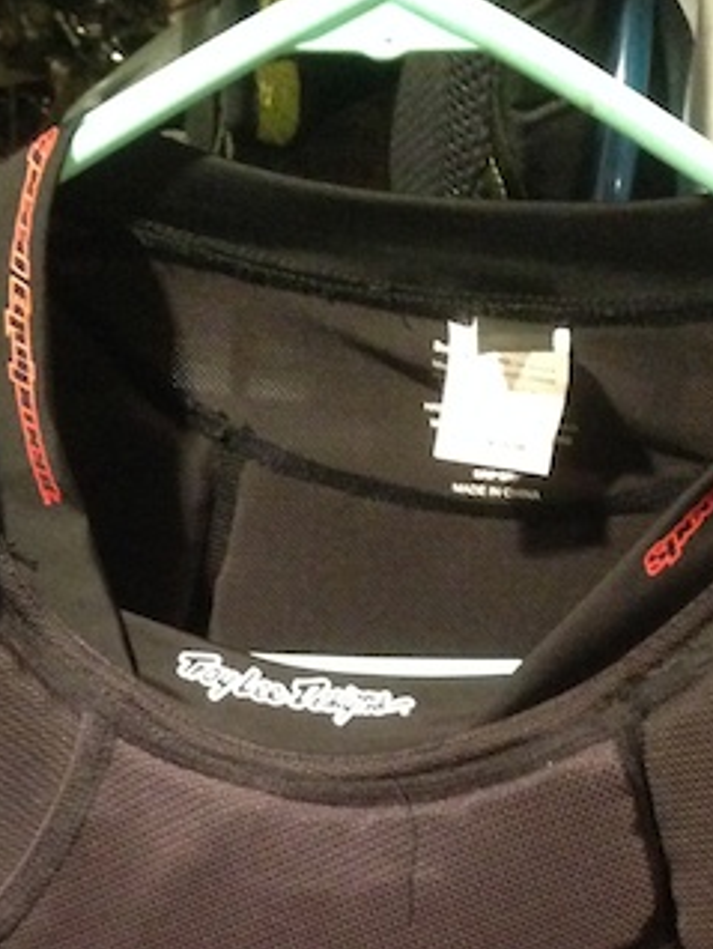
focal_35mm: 83
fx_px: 2276
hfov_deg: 17.8
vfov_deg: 21.8
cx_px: 307
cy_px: 1134
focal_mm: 4.12
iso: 500
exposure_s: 1/15
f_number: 2.4
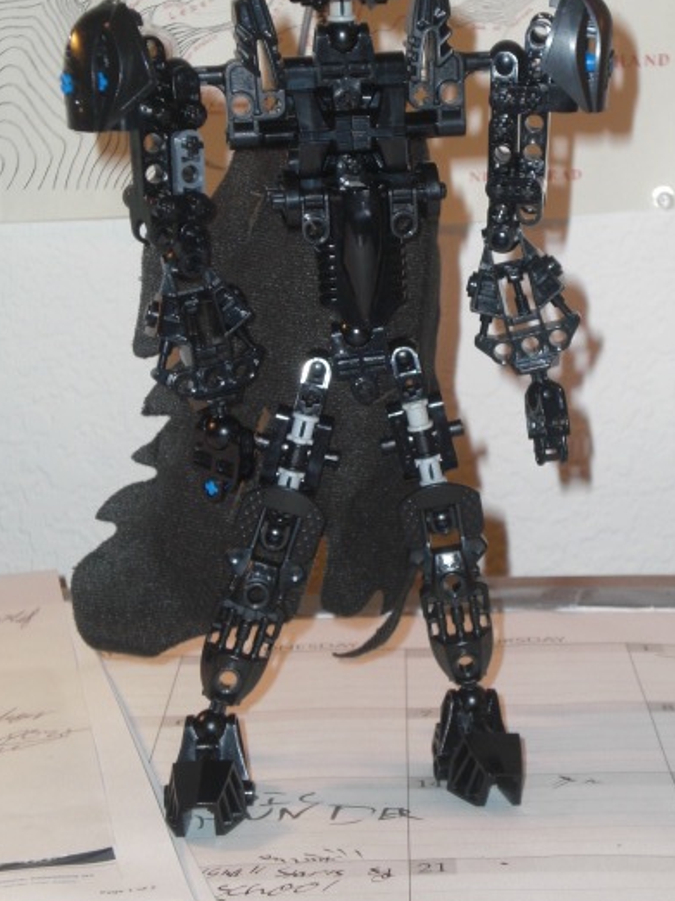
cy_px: 375
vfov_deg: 21.3
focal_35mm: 92
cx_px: 378
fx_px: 2394
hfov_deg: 16.0
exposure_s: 1/60
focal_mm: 12.47
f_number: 4.5
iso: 100
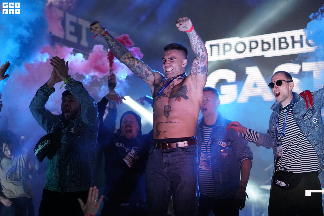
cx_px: 162
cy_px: 108
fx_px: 765
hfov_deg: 23.9
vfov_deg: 16.1
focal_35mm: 85
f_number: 1.8
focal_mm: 85
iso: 2000
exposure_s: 1/3200
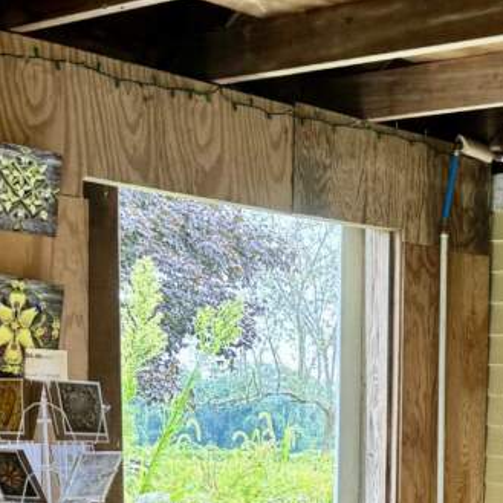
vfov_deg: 18.8
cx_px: 543
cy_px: 649
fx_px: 1414
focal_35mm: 86
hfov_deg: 19.4
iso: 80
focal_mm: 6.76
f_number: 1.78
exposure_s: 1/120
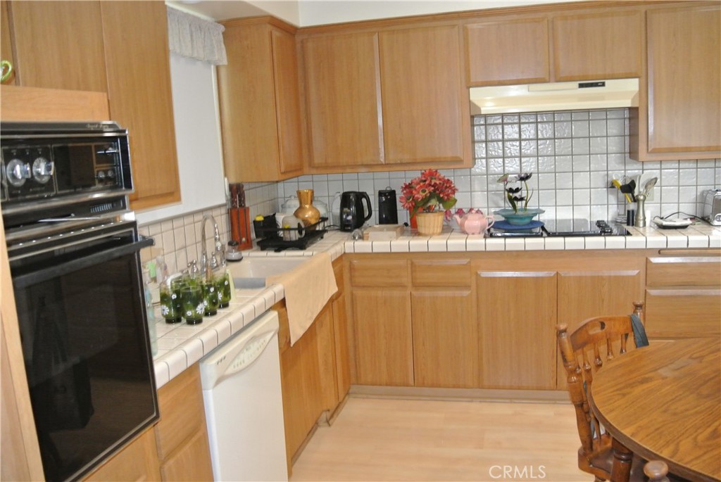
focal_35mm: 29
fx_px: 581
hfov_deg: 63.6
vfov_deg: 45.1
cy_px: 241
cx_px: 360
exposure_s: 1/60
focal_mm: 11
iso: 1000
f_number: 3.5
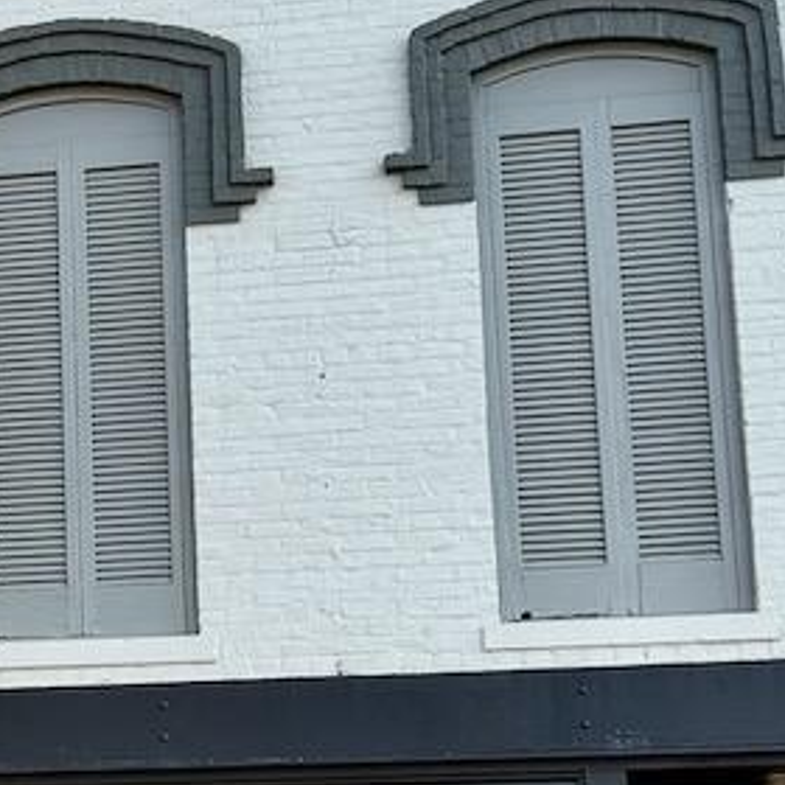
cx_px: -146
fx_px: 2489
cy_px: 653
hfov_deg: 17.2
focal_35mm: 97
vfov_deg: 17.7
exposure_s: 1/1250
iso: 80
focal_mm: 6.76
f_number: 1.78
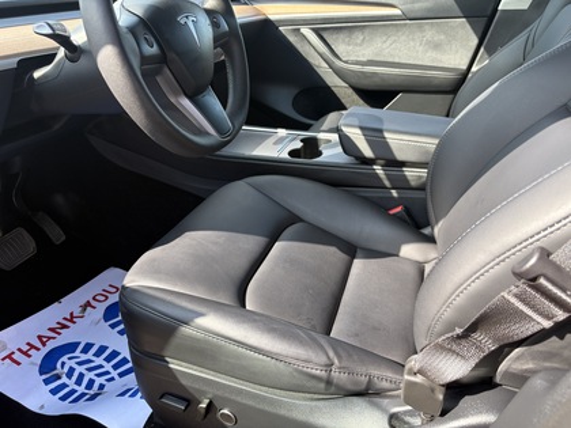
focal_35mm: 26
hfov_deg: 67.3
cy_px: 214
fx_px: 429
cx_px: 286
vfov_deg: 53.1
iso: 40
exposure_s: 1/234
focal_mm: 5.96
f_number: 1.6
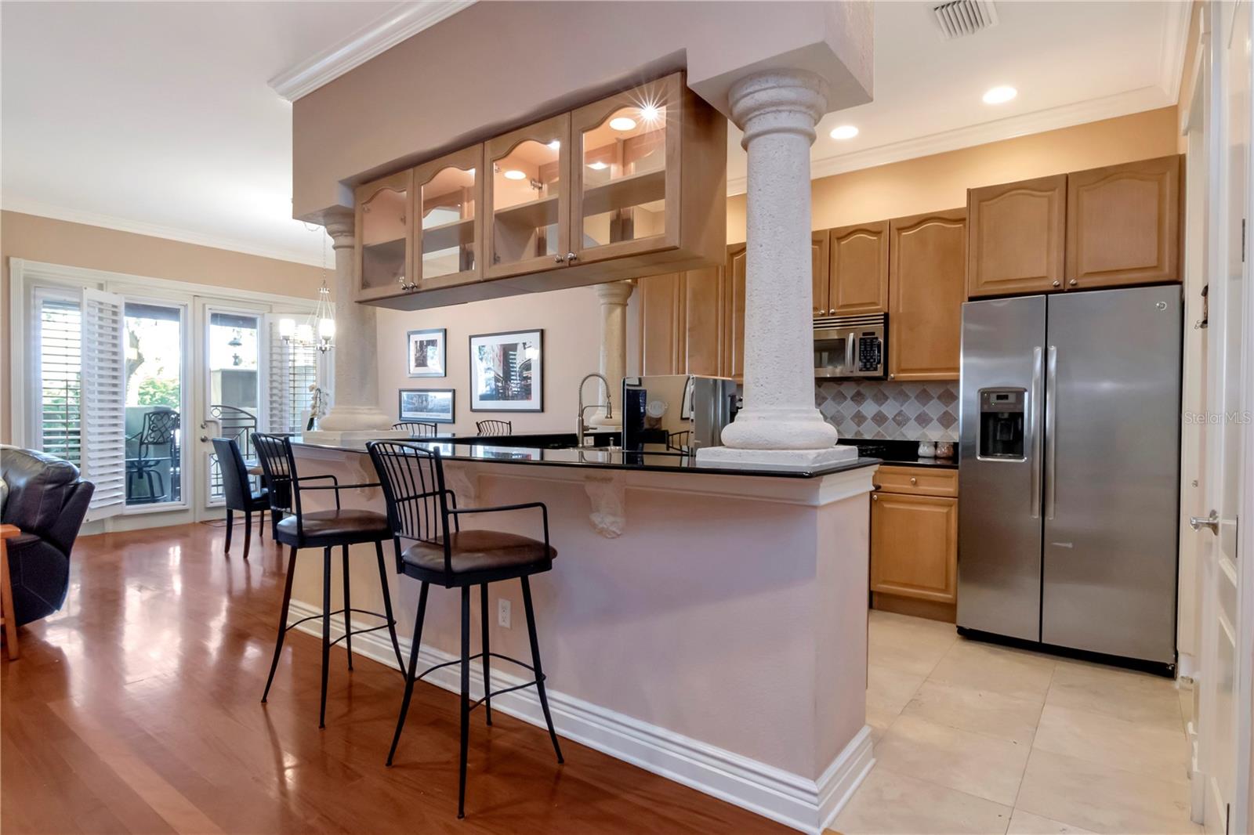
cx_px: 627
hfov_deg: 85.4
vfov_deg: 63.2
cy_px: 418
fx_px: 679
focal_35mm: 20
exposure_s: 1/8
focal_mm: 13
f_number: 14
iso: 1250
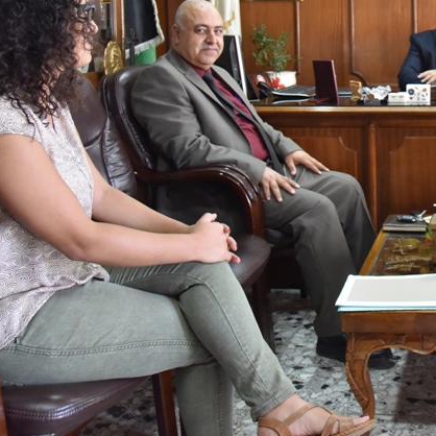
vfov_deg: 33.1
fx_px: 712
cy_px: 88
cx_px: 437
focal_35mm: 50
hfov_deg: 31.4
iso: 3200
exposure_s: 1/160
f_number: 6.3
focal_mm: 24
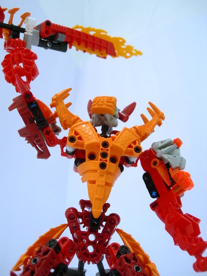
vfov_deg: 49.0
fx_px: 303
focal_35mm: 38
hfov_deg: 37.7
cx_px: 104
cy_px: 138
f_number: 2.8
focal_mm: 7.8
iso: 50
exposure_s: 1/31.8
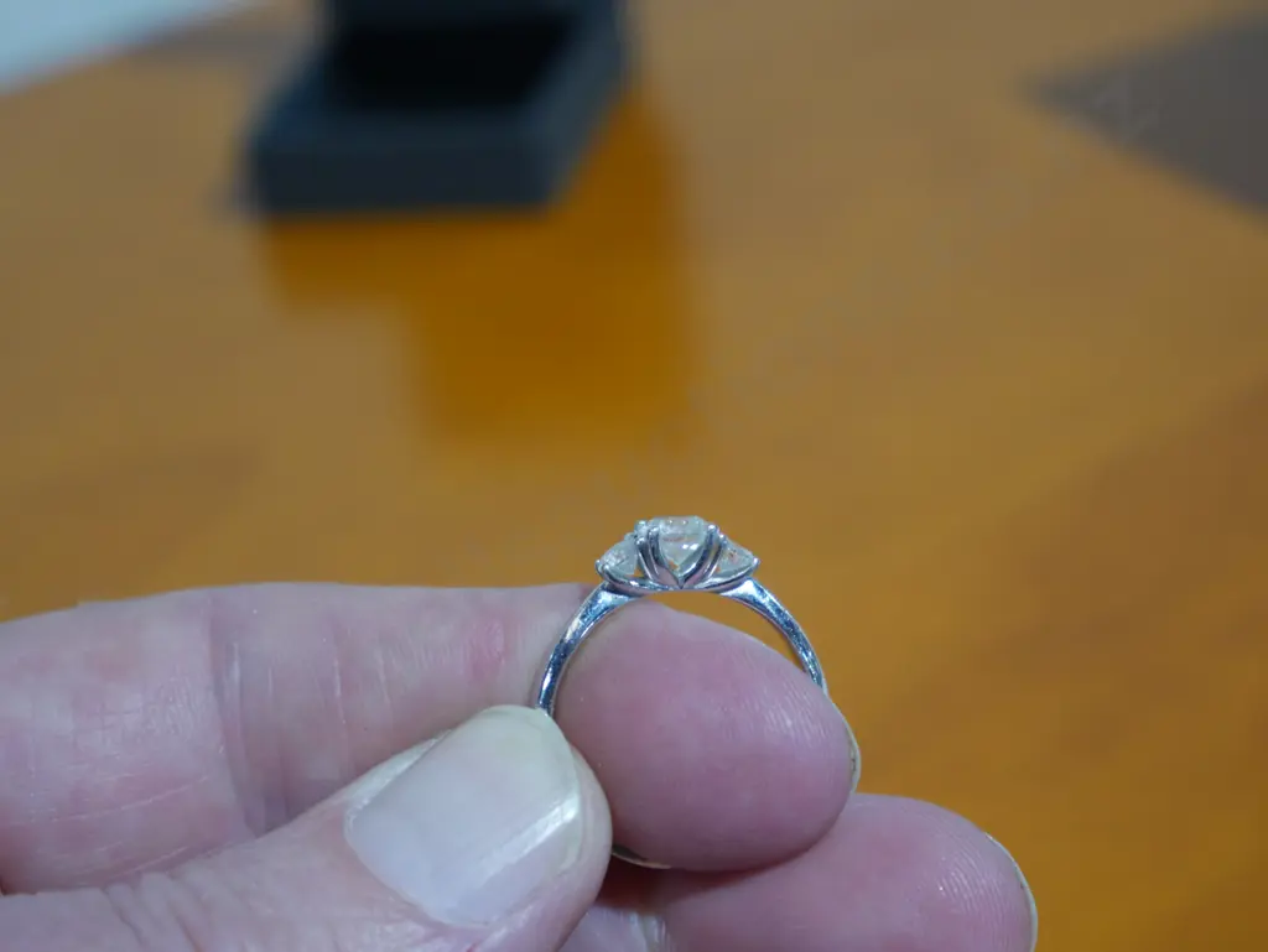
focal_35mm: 84
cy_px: 476
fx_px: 3078
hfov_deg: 23.3
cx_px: 634
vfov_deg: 17.6
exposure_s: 1/100
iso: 1250
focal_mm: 42
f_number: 5.6
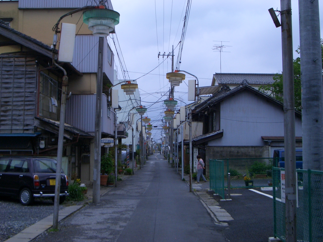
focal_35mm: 50
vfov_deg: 29.1
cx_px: 164
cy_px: 122
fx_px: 467
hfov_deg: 38.2
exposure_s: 1/400
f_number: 5
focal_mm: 8.2
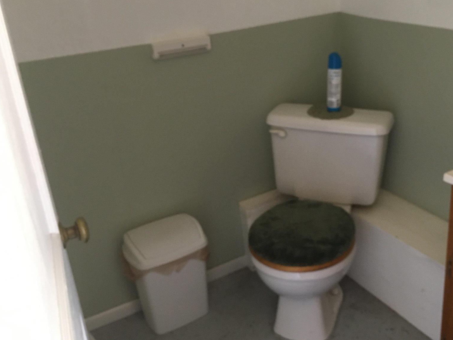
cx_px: 288
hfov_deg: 47.4
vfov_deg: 36.8
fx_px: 510
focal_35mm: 39
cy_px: 167
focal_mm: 4.15
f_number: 2.2
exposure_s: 1/17
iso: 200
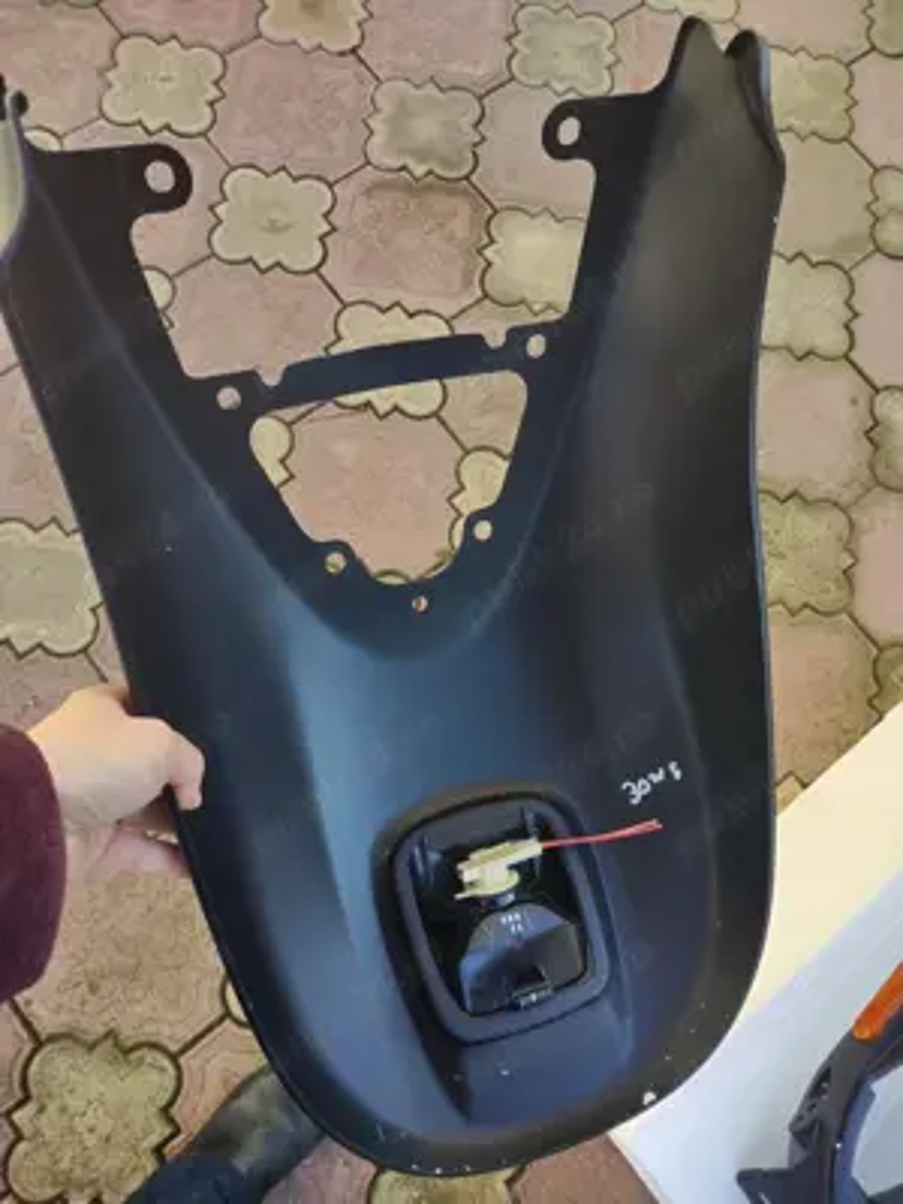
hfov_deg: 53.1
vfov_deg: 67.3
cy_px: 602
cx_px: 452
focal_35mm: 26
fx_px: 904
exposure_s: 1/104
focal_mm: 4.75
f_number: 1.8
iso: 100
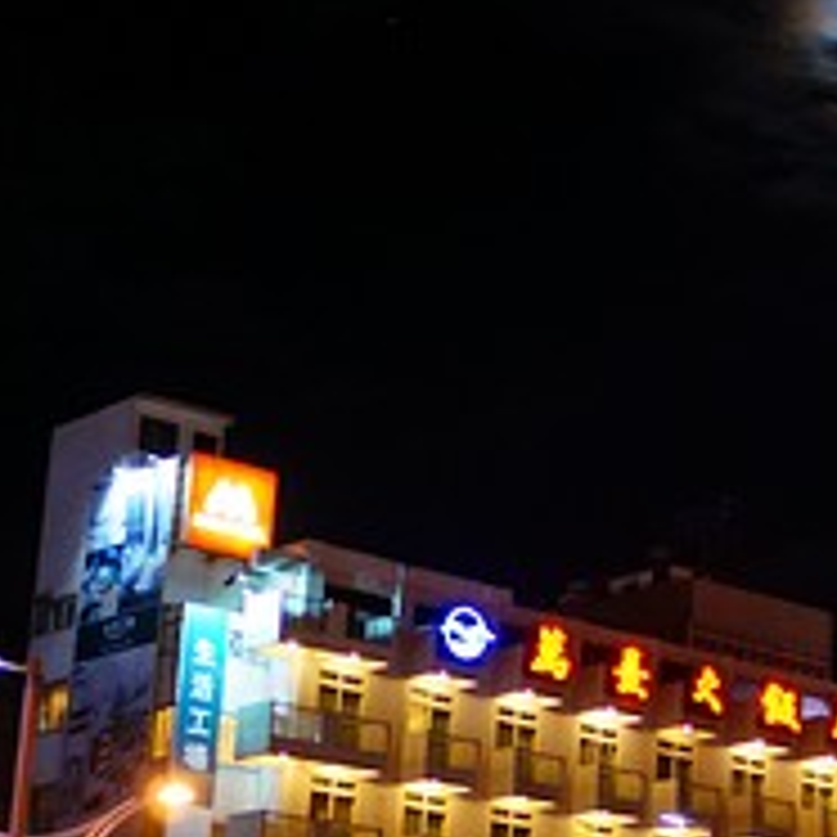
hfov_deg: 17.6
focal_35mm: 97
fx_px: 2654
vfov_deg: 17.9
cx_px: 765
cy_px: 446
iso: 800
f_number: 1.8
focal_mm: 24
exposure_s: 1/60
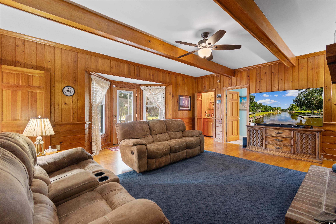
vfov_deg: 77.3
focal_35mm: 15
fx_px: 140
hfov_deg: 100.4
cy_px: 112
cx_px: 168
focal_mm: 10
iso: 100
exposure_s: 6
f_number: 4.5
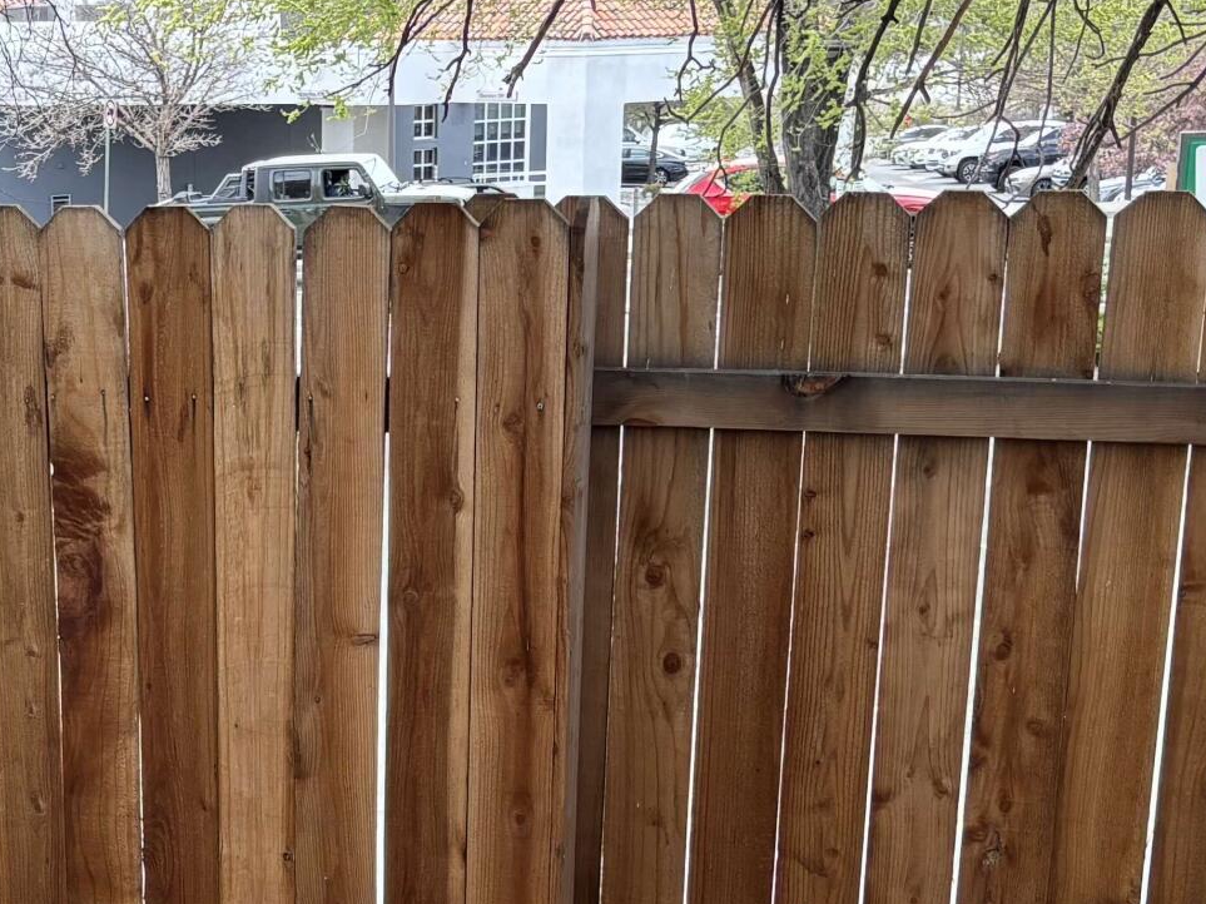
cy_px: 1004
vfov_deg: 17.6
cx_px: 189
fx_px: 2822
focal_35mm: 81
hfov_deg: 23.7
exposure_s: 1/192
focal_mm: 5.96
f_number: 1.6
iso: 50
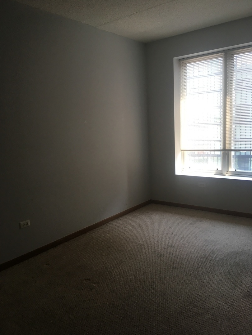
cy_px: 168
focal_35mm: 29
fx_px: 281
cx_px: 126
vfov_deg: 61.7
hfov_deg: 48.2
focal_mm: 4.15
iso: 25
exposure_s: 1/30
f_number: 2.2
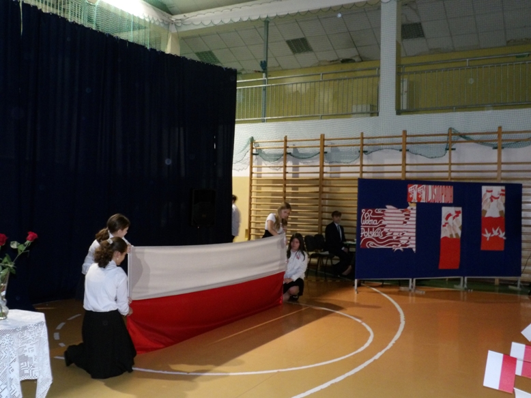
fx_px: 521
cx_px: 266
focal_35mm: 34
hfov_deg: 54.0
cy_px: 199
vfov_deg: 41.8
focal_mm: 6.2
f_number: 4.5
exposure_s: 1/13
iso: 700
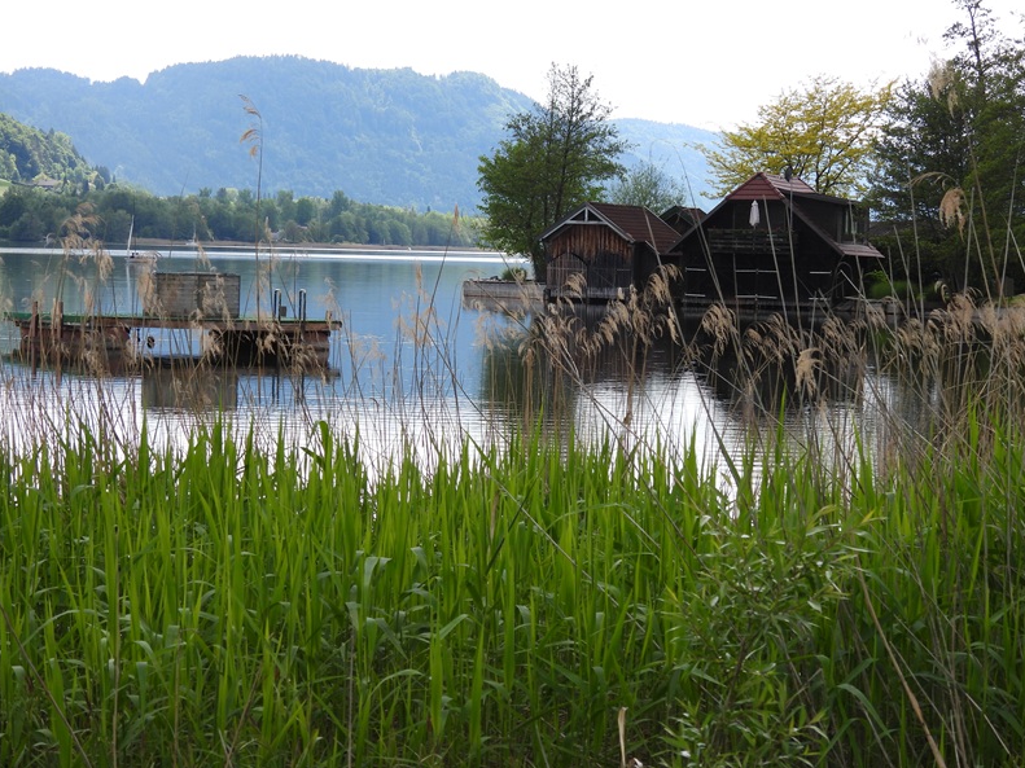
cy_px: 385
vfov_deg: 17.2
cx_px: 509
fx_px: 2546
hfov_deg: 22.8
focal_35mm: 86
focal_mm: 15.2
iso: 100
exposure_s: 1/400
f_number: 4
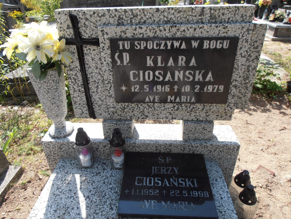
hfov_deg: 69.4
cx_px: 141
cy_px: 110
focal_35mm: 25
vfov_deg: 54.9
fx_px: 210
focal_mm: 4.2
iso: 80
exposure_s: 1/500
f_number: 3
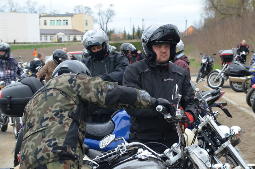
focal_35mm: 87
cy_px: 84
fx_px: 615
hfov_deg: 23.4
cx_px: 128
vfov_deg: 15.6
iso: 1600
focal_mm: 58
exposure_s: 1/800
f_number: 7.1
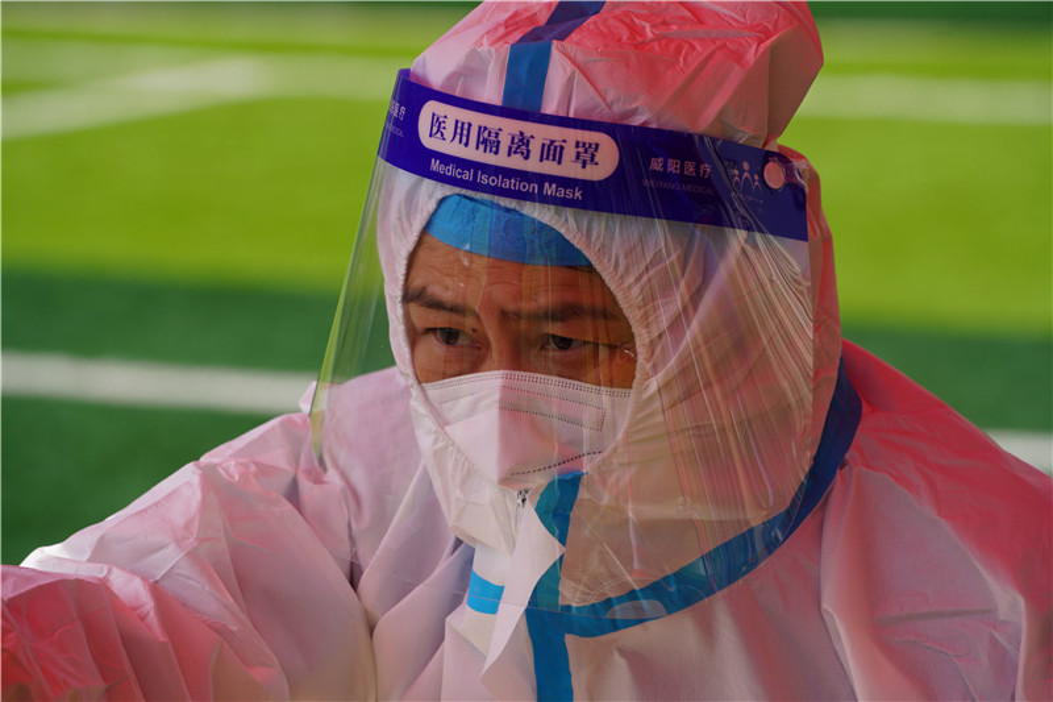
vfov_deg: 6.9
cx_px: 526
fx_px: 5848
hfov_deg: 10.3
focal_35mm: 200
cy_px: 351
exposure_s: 1/250
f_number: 8
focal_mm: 200
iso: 100
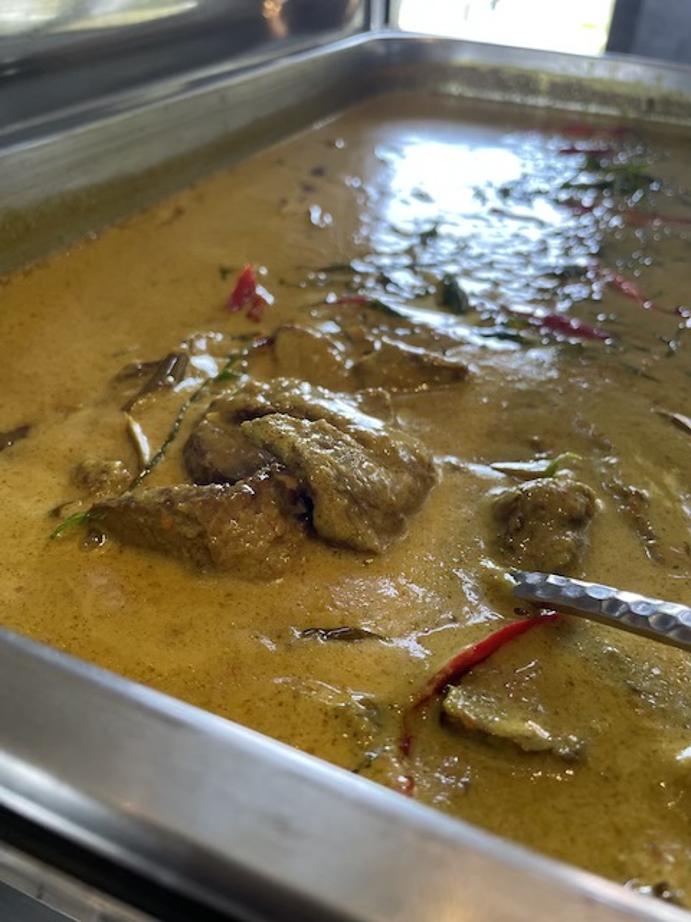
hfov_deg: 53.1
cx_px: 346
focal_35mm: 26
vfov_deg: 67.3
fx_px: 692
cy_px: 461
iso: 100
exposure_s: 1/121
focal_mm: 4.2
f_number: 1.6
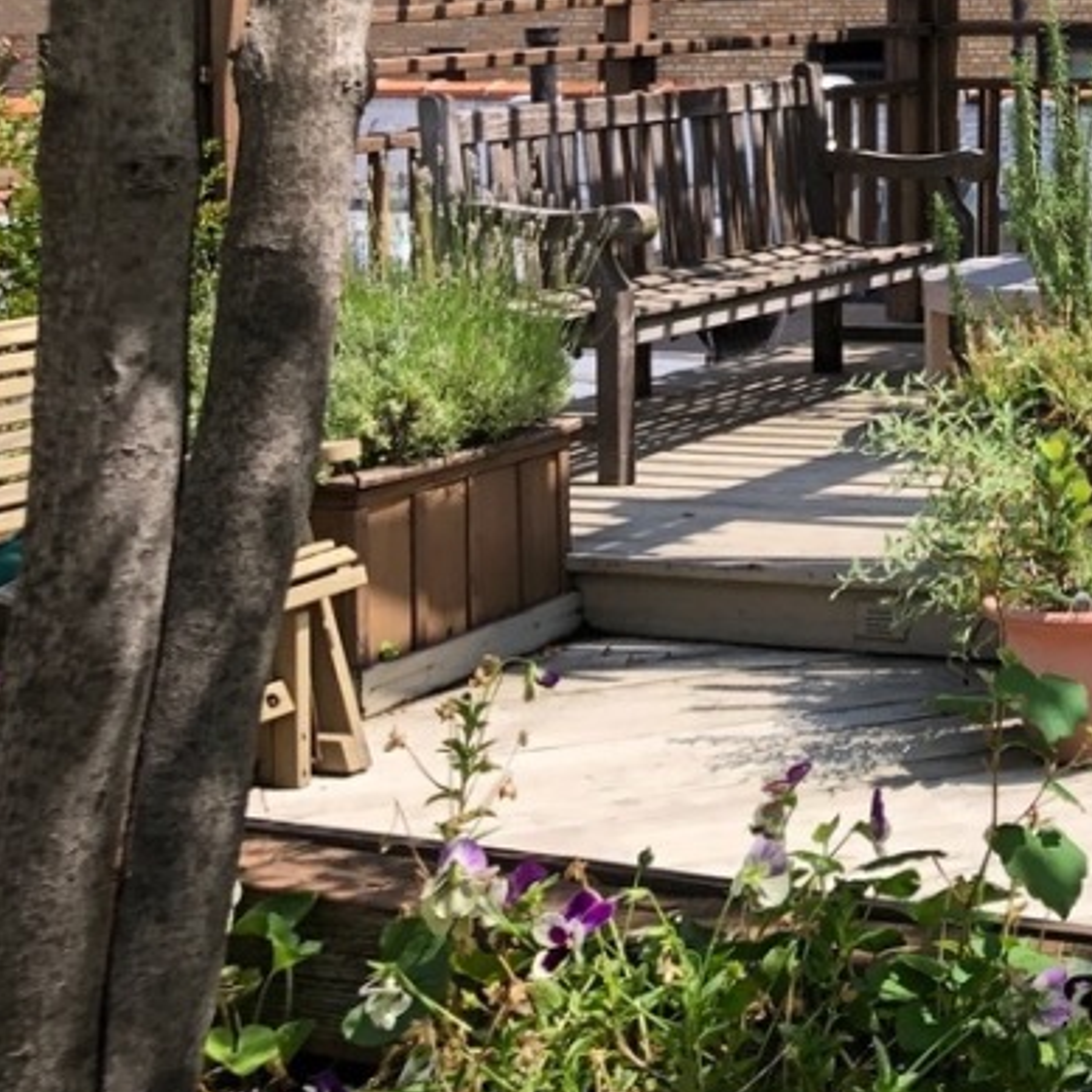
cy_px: -94
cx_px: 1564
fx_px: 2677
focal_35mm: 75
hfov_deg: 20.3
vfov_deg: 21.9
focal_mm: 3.99
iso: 20
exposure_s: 1/952
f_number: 1.8
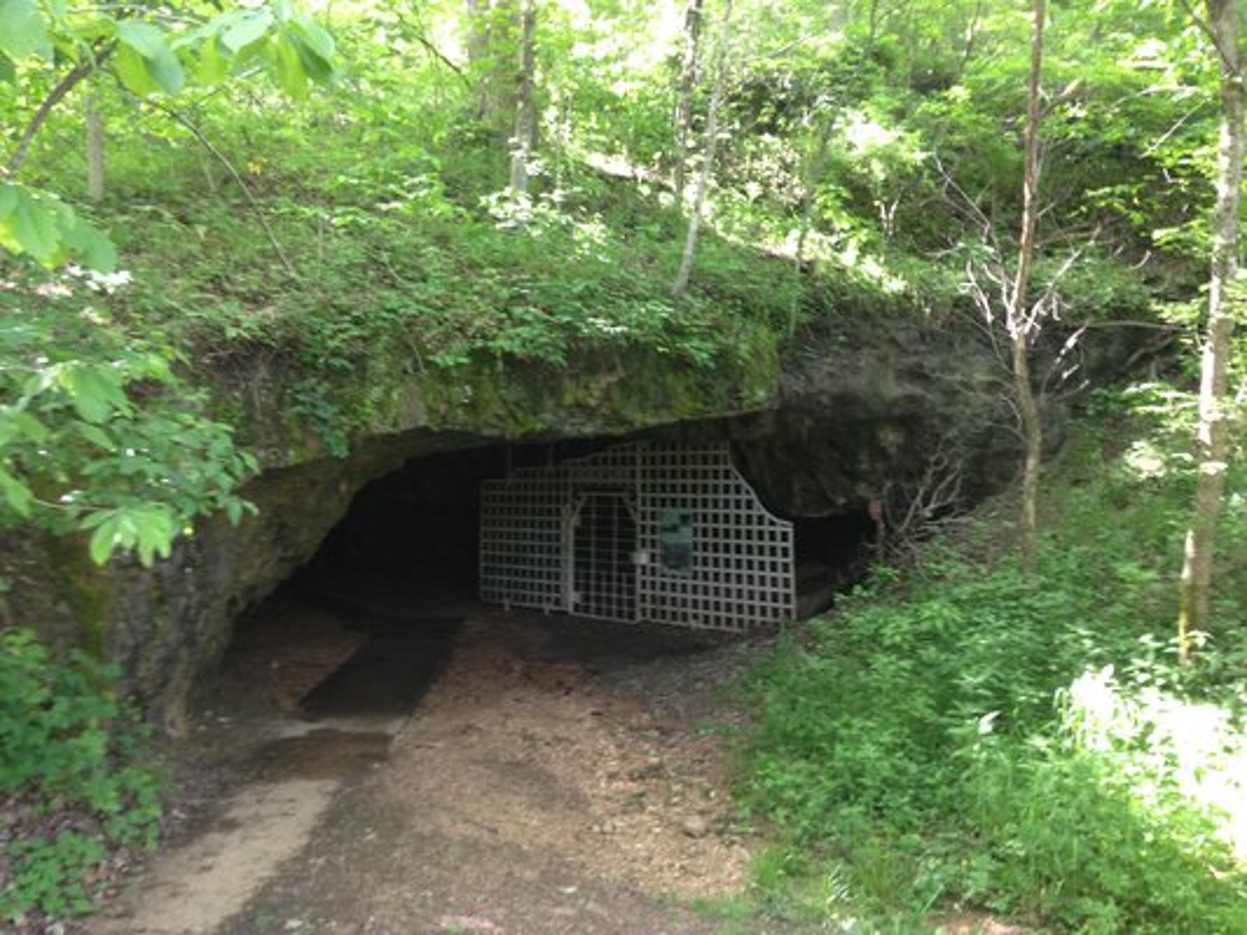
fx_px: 1189
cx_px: 624
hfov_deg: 55.3
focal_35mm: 33
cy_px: 468
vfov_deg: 43.0
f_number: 2.4
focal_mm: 4.12
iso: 100
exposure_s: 1/20
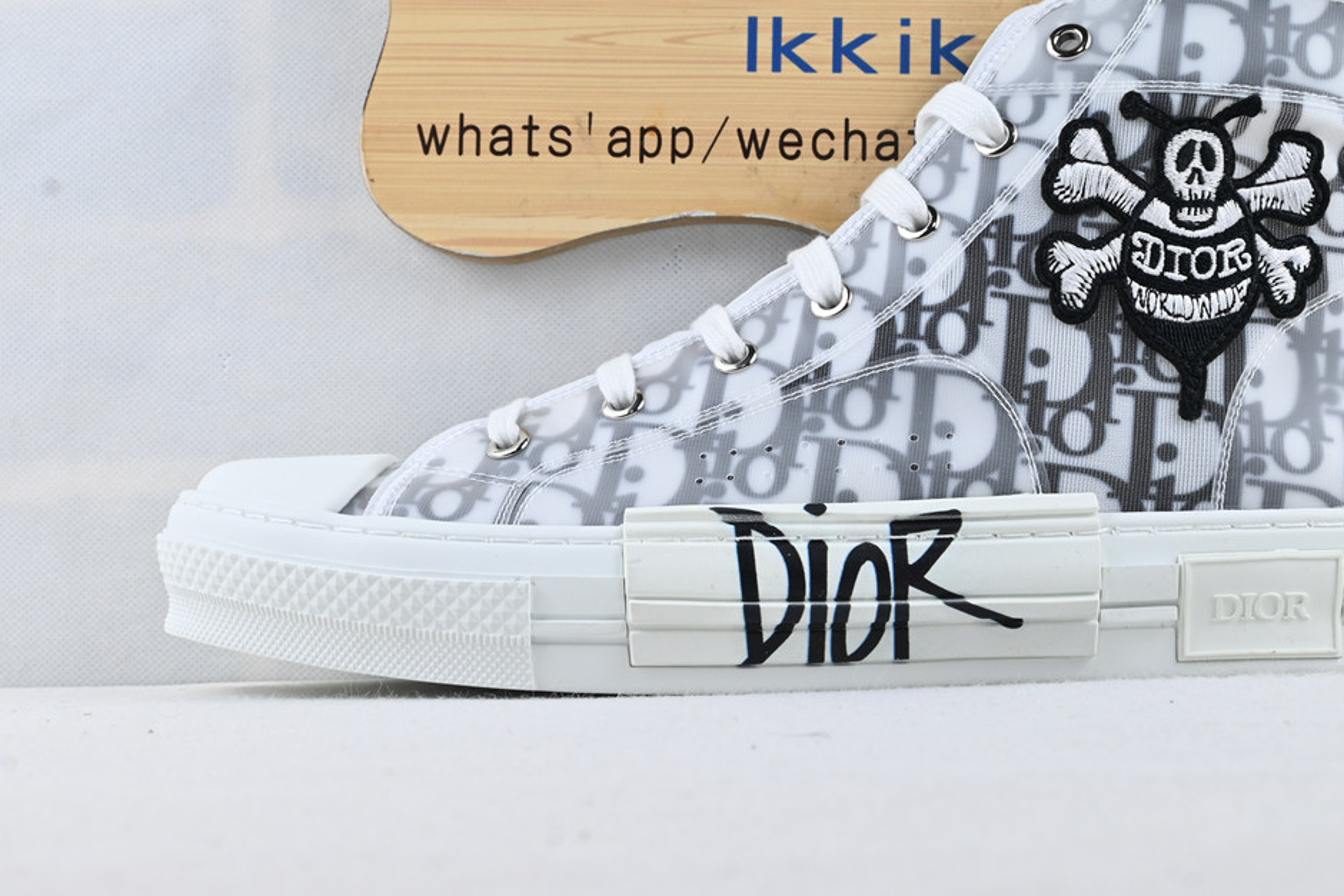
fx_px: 2252
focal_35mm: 60
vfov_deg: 22.5
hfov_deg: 33.1
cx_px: 814
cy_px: 346
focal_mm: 31.5
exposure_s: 1/13
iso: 100
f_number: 10
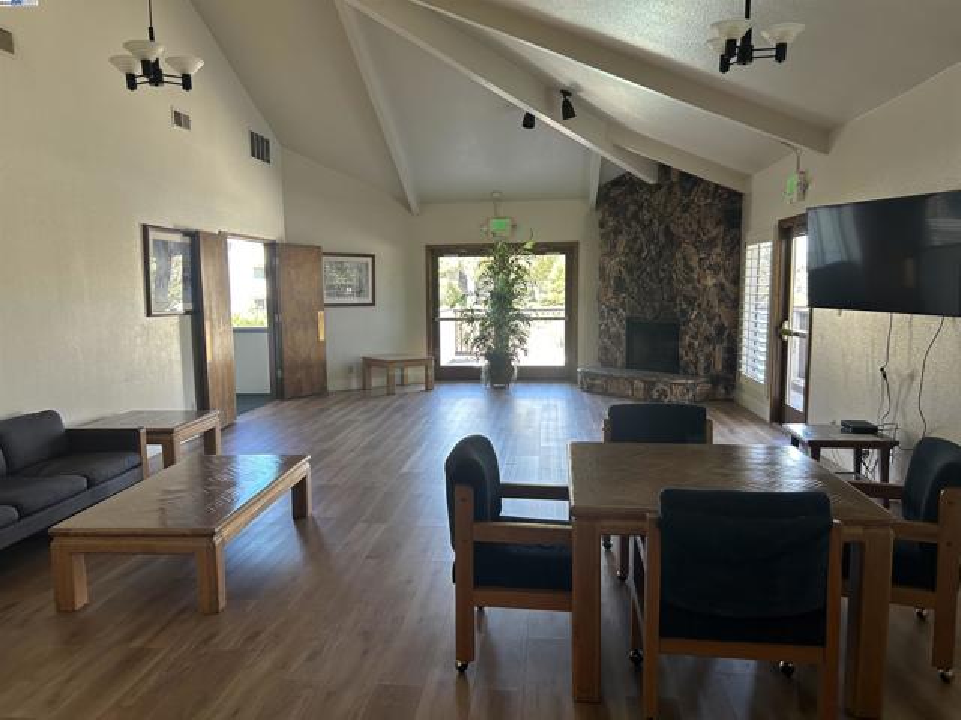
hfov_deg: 67.3
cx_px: 480
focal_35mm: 26
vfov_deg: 53.1
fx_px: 722
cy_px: 360
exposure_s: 1/121
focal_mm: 5.7
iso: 125
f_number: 1.5
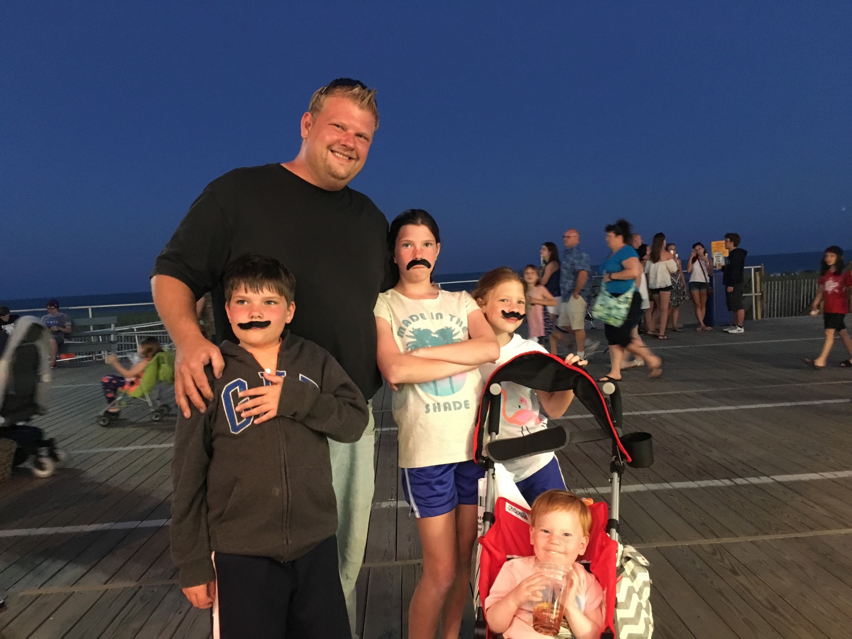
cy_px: 320
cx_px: 426
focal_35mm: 29
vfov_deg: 48.2
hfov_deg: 61.7
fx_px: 714
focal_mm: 4.15
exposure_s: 1/15
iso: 250
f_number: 2.2
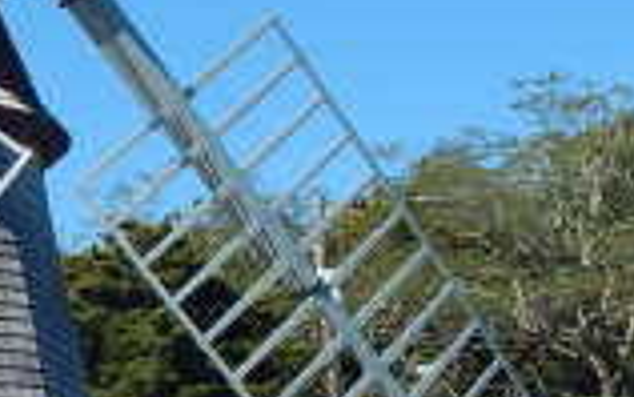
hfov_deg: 13.3
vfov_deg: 8.6
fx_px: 2646
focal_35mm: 153
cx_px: -136
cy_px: 88
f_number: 6.7
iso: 125
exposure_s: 1/400
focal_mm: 6.1
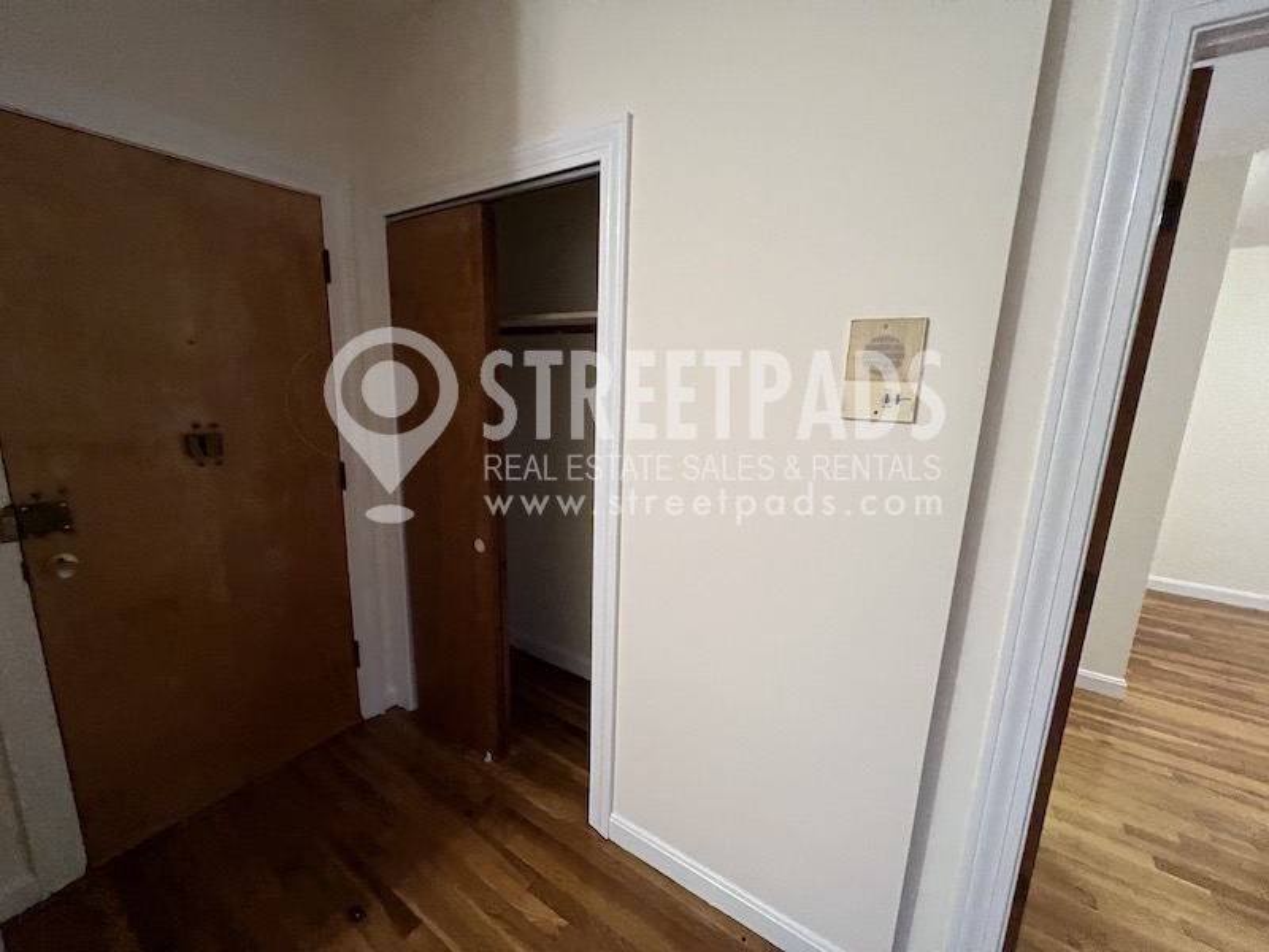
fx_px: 477
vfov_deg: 89.9
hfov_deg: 106.2
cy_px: 476
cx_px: 634
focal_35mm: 13
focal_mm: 1.57
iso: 800
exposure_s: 1/60
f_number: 1.8
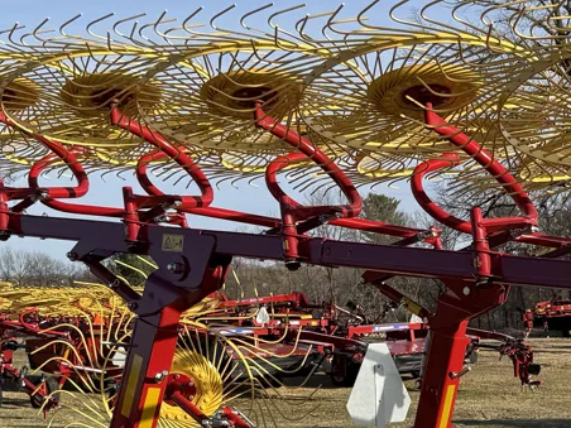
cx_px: 561
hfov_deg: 22.2
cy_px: 434
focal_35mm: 85
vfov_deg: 17.0
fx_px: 1402
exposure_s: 1/2801
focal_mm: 6.76
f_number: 1.78
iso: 80
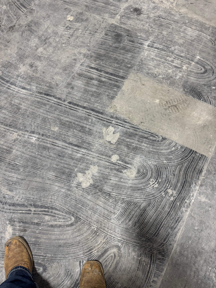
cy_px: 144
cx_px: 108
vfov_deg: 71.6
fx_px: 200
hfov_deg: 56.8
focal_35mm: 24
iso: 200
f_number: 1.78
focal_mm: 6.76
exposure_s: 1/120
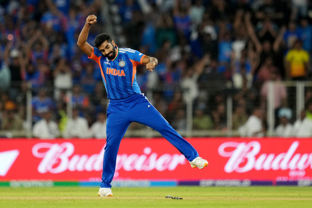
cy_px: 104
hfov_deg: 5.2
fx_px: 3465
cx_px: 156
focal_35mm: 400
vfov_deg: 3.4
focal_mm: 400
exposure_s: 1/1250
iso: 1600
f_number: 2.8
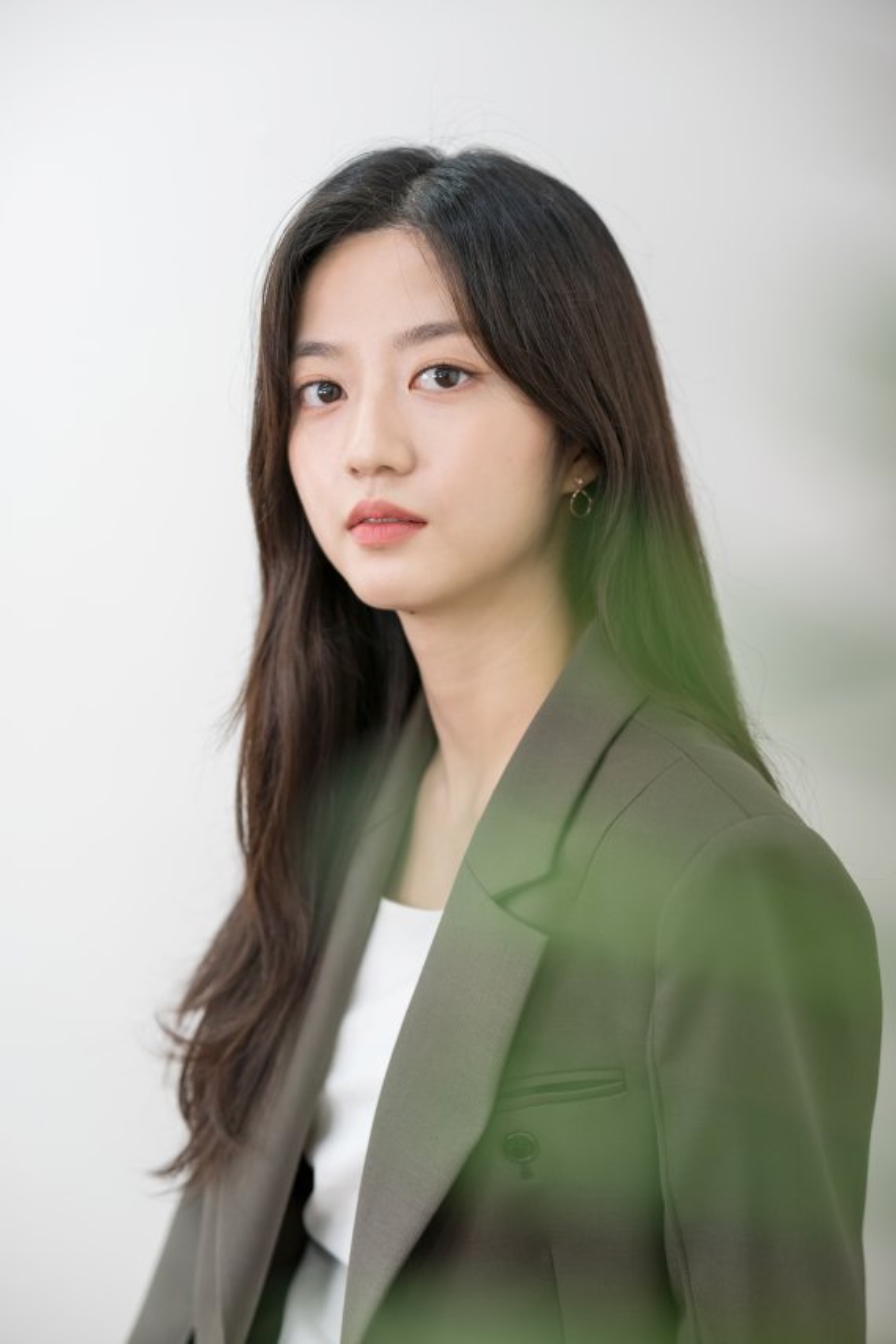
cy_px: 672
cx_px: 448
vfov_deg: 23.9
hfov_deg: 16.1
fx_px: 3173
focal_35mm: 85
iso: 640
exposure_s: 1/250
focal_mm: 85
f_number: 2.8
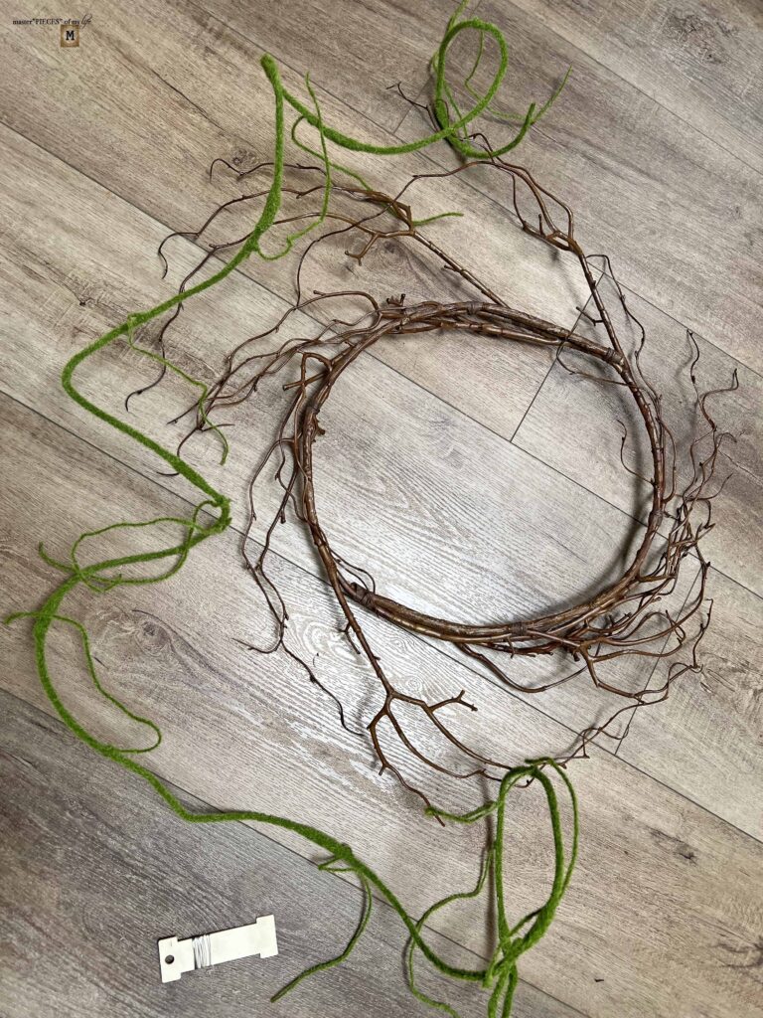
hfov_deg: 53.1
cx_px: 382
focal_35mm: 26
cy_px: 509
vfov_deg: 67.3
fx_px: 764
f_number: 1.5
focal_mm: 5.7
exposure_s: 1/120
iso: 125
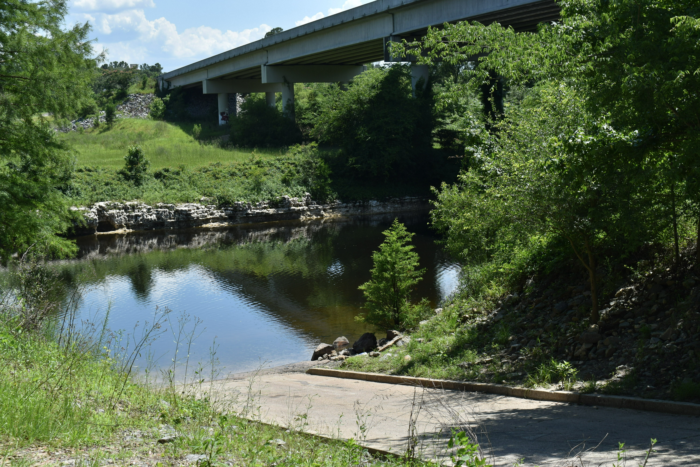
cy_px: 234
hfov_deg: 33.4
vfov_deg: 22.6
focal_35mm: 60
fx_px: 1167
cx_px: 350
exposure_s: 1/250
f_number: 8
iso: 100
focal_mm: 40
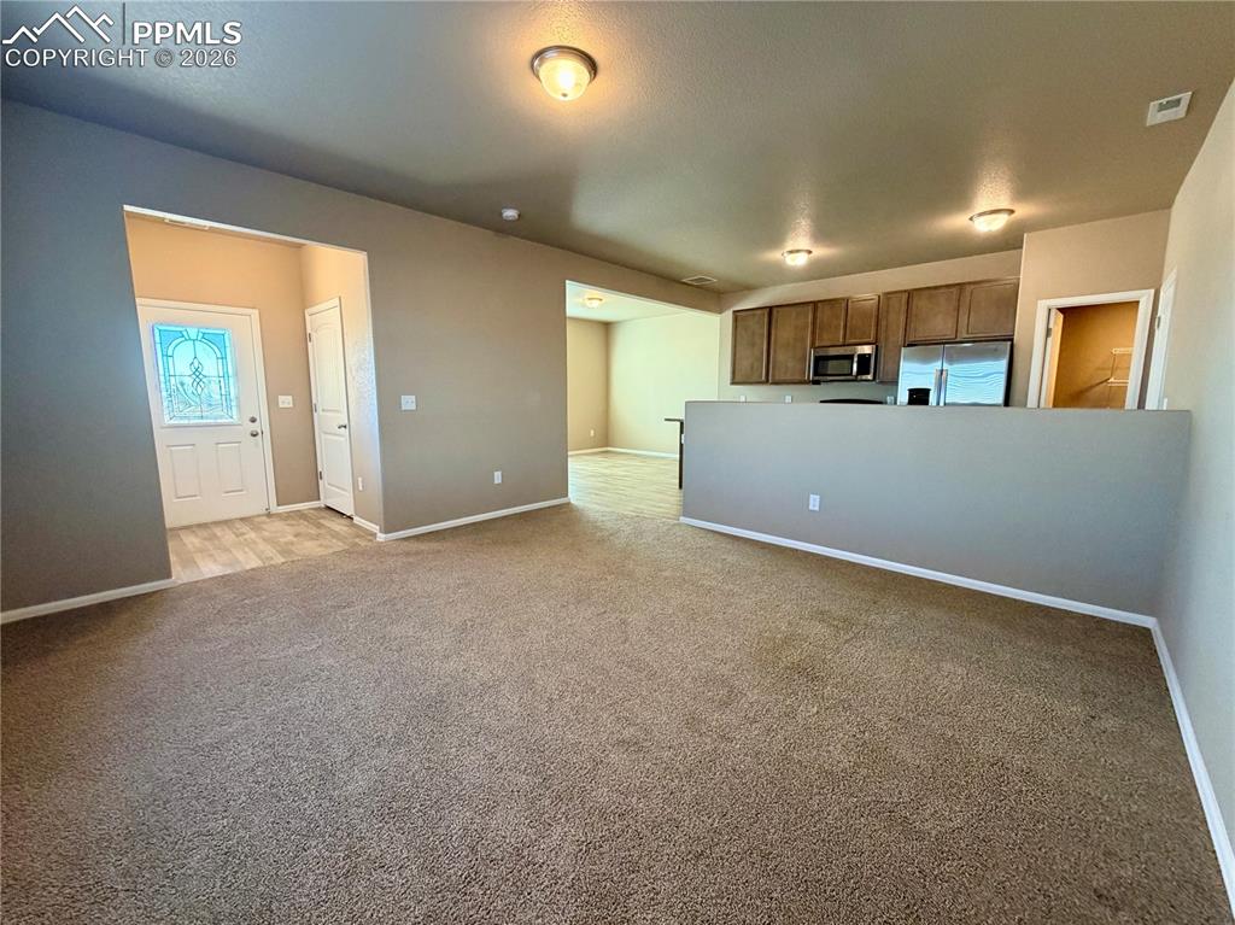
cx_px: 618
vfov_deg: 85.6
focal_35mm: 14
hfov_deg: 102.1
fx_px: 499
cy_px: 462
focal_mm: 2.22
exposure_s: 1/60
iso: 250
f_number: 2.2
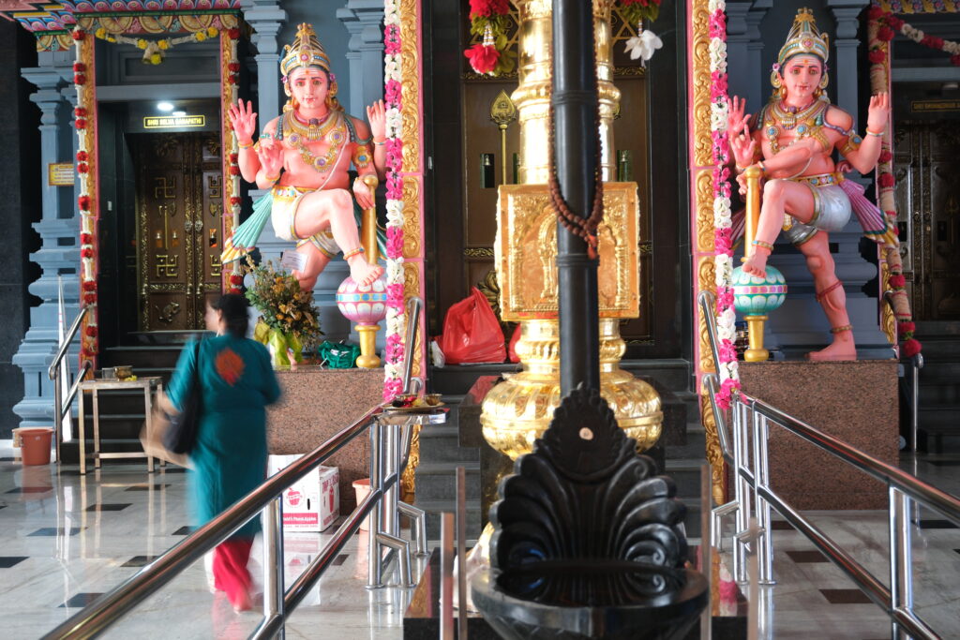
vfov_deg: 28.7
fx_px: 1253
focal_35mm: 47
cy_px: 320
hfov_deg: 41.9
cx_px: 480
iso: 800
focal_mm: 31.4
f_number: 3.7
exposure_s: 1/5
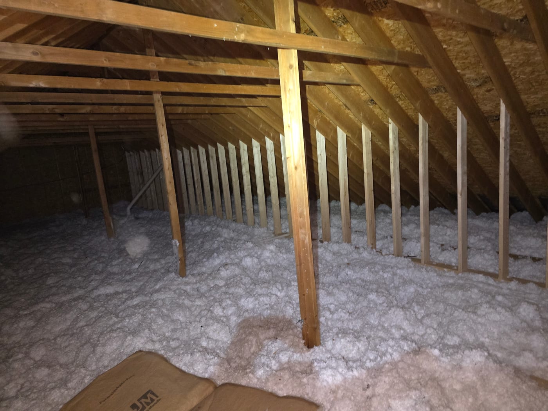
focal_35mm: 23
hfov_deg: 73.9
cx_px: 274
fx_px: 364
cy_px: 206
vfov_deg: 58.9
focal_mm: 6.3
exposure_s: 1/8
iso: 1600
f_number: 1.7
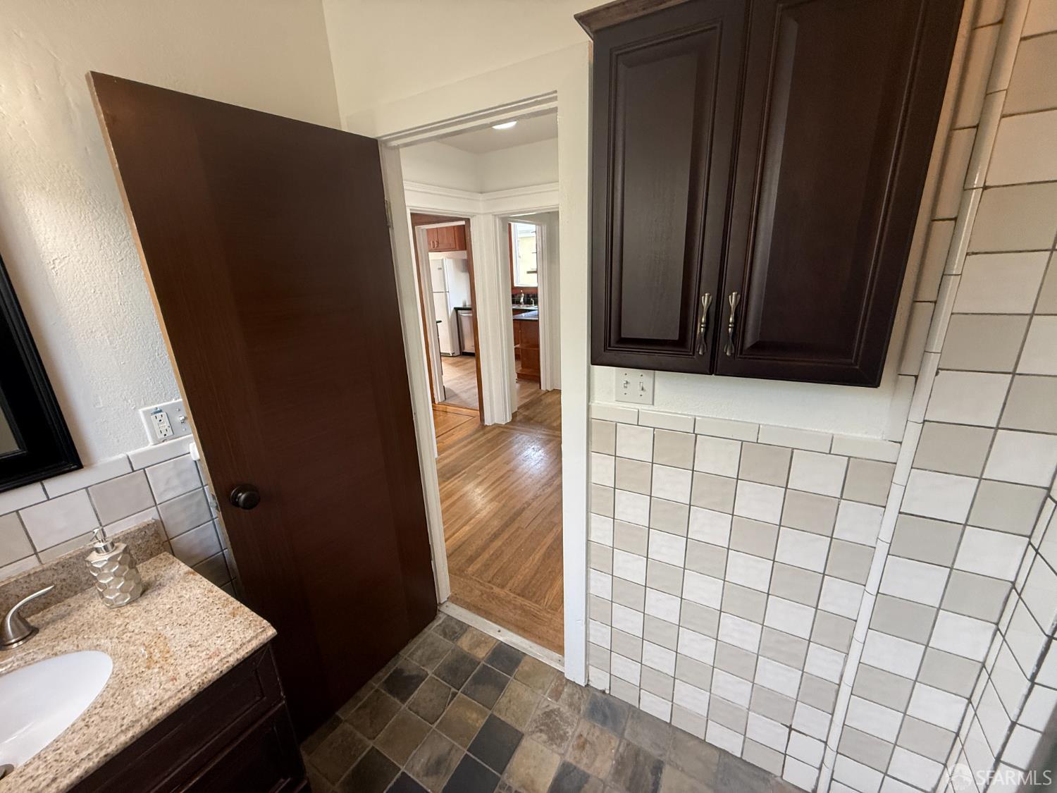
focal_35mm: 14
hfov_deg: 102.1
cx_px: 528
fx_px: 427
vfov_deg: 85.7
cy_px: 396
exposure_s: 1/120
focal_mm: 2.22
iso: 320
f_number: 2.2
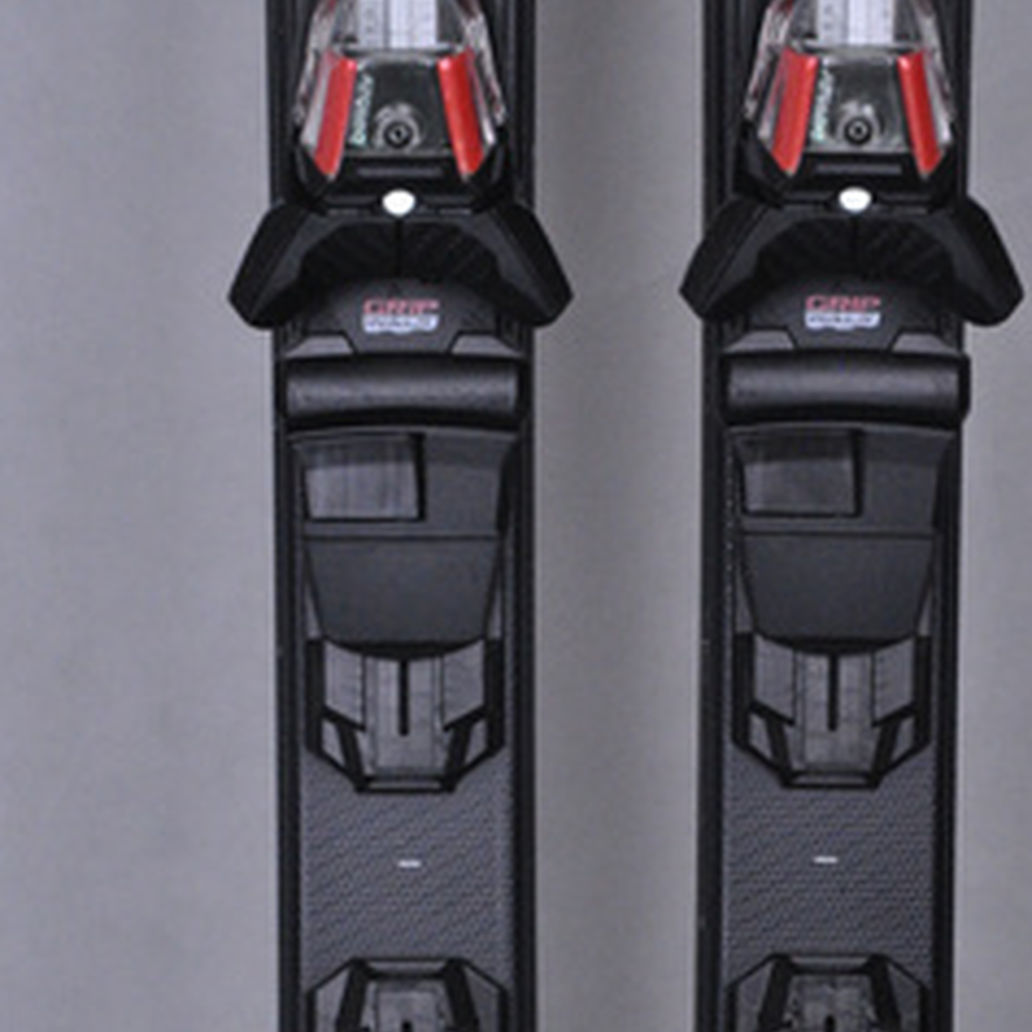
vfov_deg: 10.3
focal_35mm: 169
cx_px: 607
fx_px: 5700
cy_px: 910
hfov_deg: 10.3
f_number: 9.5
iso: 3200
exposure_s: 1/125
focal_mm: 70
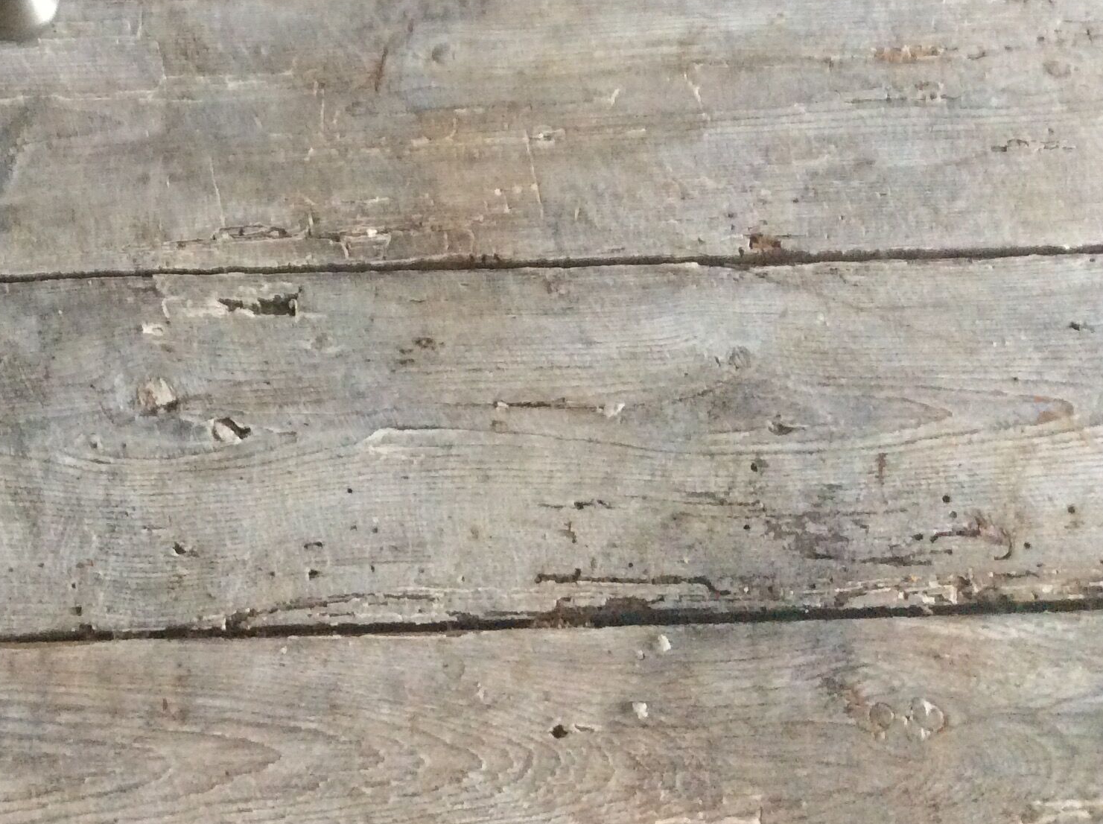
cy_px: 119
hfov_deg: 32.9
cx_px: 149
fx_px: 1782
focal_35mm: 56
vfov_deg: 25.4
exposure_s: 1/20
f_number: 2.4
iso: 250
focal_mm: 3.3
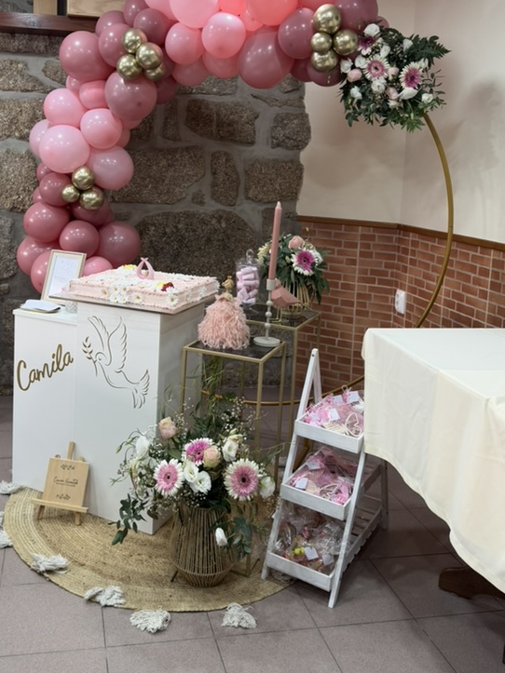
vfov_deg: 53.2
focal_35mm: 34
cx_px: 184
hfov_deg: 41.4
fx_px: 662
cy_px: 240
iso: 125
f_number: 1.78
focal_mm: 6.76
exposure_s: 1/50
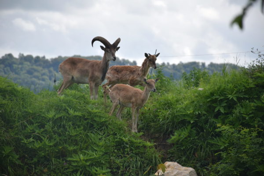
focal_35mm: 210
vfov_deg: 6.6
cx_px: 132
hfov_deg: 9.8
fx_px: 1541
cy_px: 88
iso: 400
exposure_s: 1/1600
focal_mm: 140
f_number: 6.3
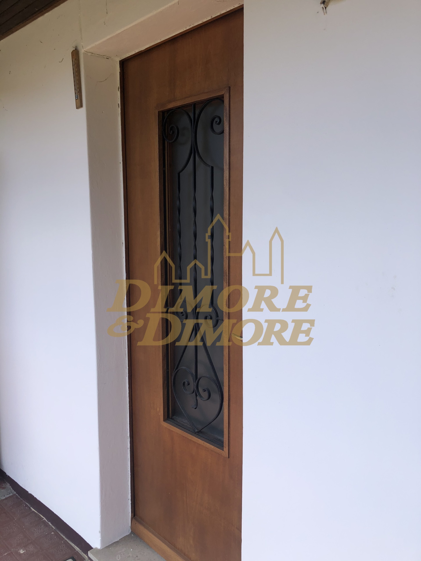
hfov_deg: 49.7
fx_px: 454
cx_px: 210
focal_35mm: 28
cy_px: 280
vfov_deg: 63.4
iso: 20
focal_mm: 3.99
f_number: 1.8
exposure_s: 1/436
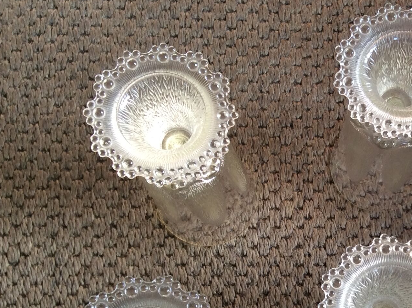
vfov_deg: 22.2
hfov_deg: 28.7
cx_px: 368
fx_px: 772
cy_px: 250
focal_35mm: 65
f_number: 2.4
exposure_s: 1/33
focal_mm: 3.3
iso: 40
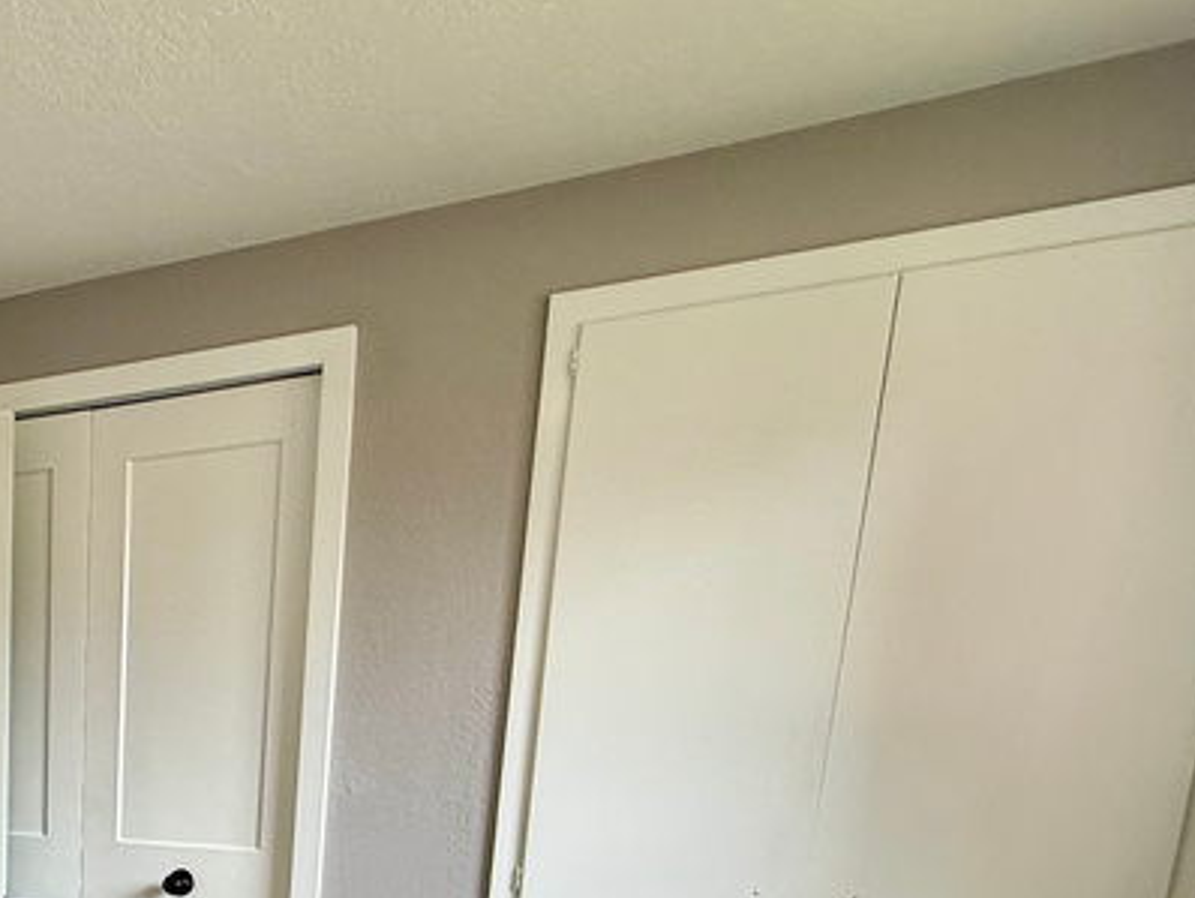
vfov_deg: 34.1
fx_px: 1244
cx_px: 15
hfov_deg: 44.2
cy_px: 1000
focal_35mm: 36
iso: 125
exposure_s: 1/120
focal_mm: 2.22
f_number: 2.2
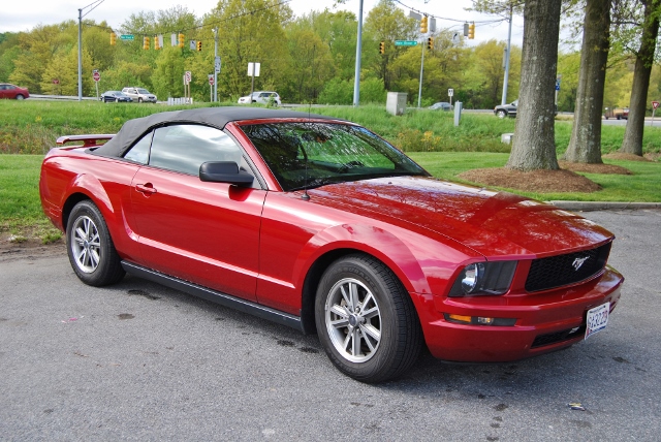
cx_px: 330
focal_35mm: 39
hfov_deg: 49.5
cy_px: 221
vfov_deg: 34.3
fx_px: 717
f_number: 5.6
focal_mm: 26
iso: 100
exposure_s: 1/125
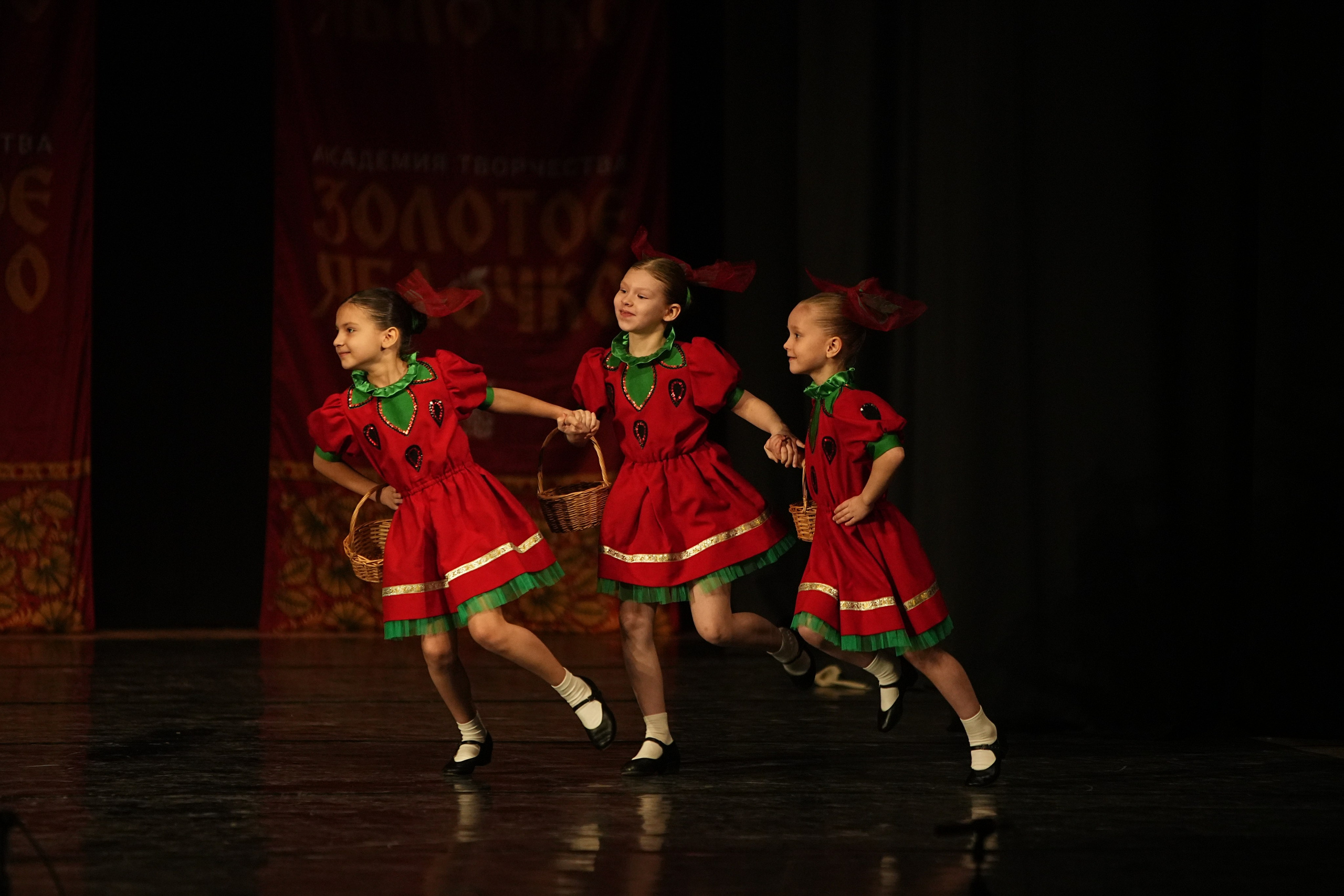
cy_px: 448
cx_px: 672
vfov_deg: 6.9
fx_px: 7467
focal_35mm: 200
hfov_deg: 10.3
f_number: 2.8
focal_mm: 200
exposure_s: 1/500
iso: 4000
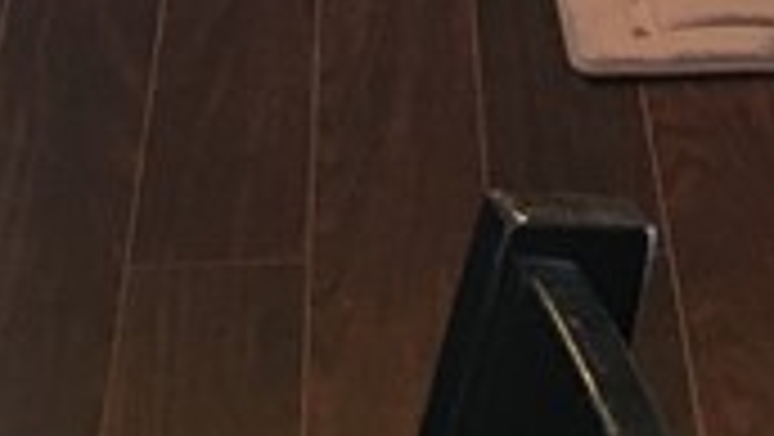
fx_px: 3861
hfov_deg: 11.3
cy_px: -1025
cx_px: 752
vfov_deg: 5.9
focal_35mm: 188
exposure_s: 1/30
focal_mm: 4.15
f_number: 2.2
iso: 80
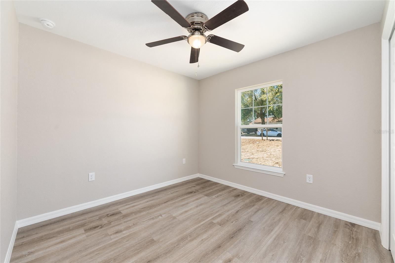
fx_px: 154
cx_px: 198
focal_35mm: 14
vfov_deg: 81.2
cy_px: 132
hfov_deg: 104.3
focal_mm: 14
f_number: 7.1
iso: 400
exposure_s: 1/5
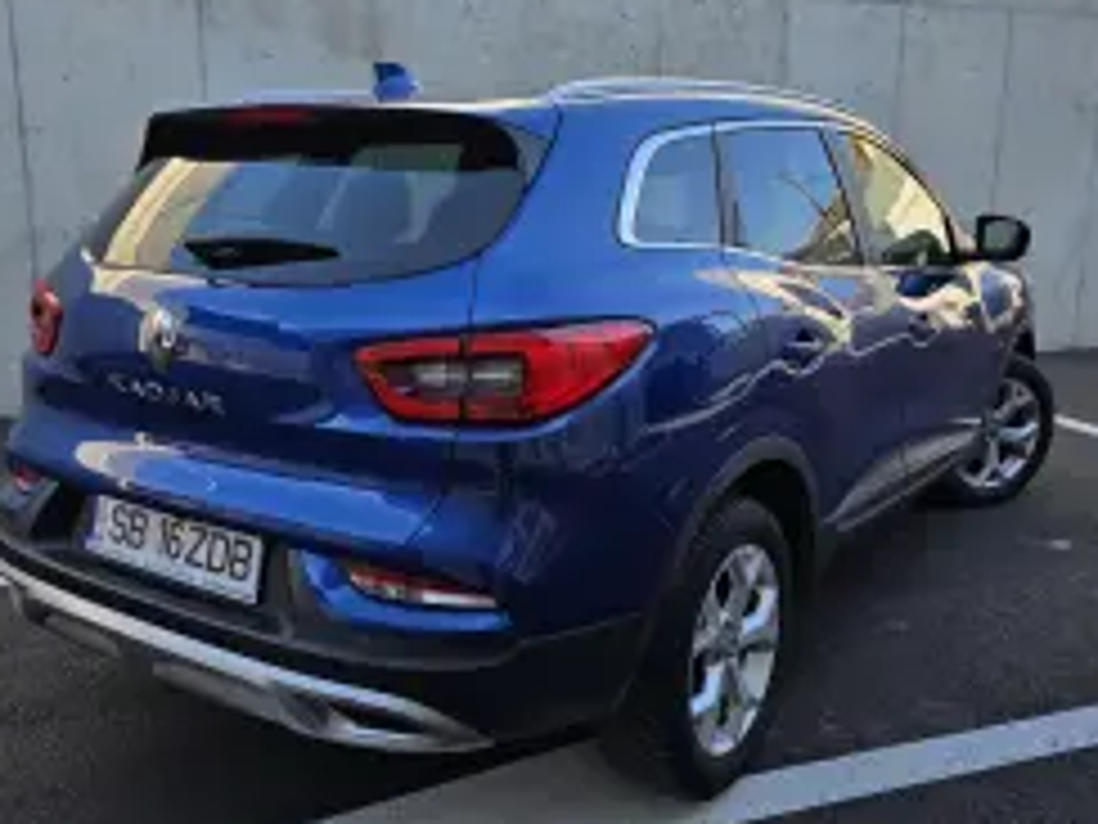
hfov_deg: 54.0
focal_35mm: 34
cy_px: 383
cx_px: 549
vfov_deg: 41.8
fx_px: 1078
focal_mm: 6.3
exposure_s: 1/3345
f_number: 1.7
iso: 80
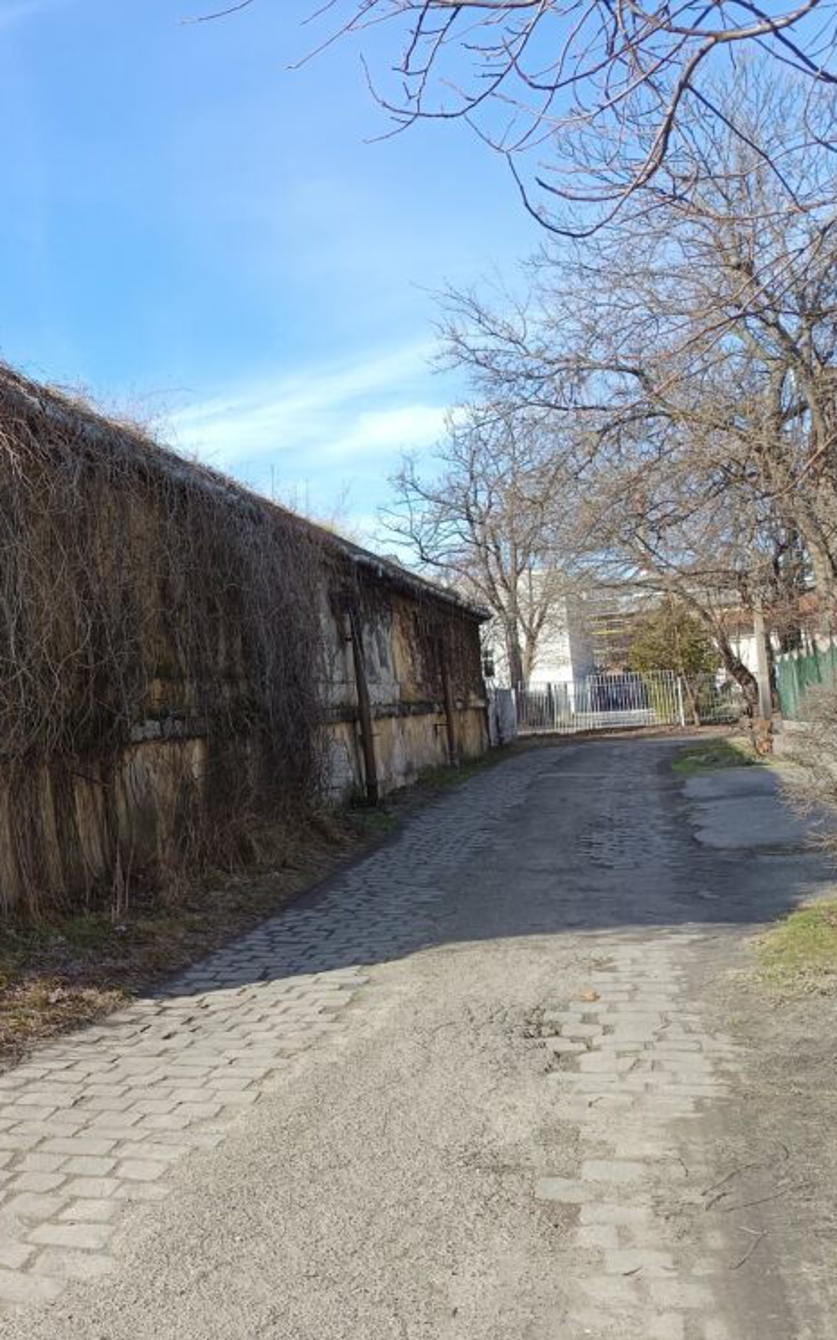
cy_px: 663
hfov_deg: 32.1
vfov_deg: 55.3
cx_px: -77
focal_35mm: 35
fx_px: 1277
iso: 50
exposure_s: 1/259
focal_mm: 5.31
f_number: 1.7
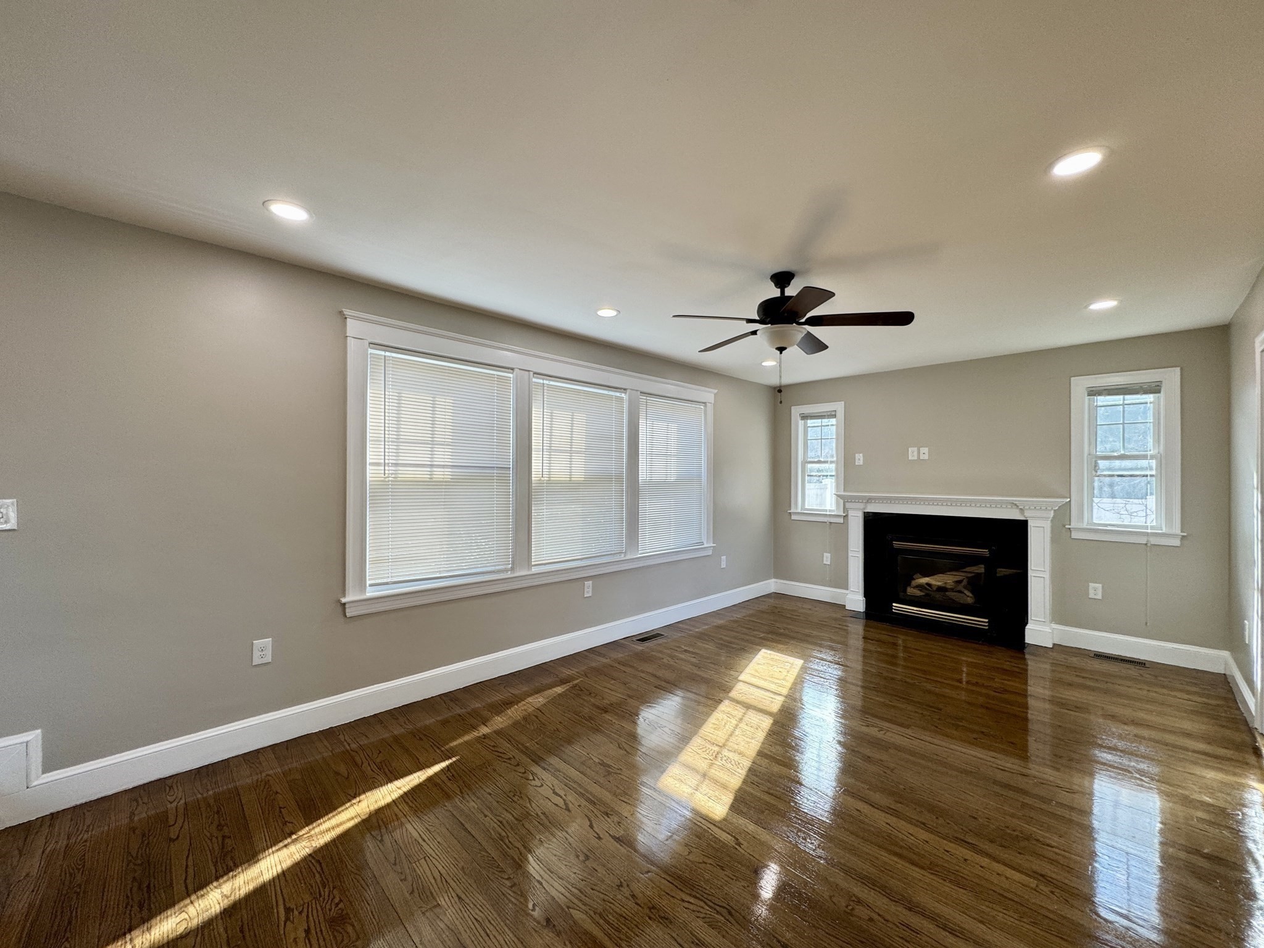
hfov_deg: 102.1
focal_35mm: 14
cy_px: 474
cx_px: 632
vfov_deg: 85.7
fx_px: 511
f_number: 2.2
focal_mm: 2.22
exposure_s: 1/120
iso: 64
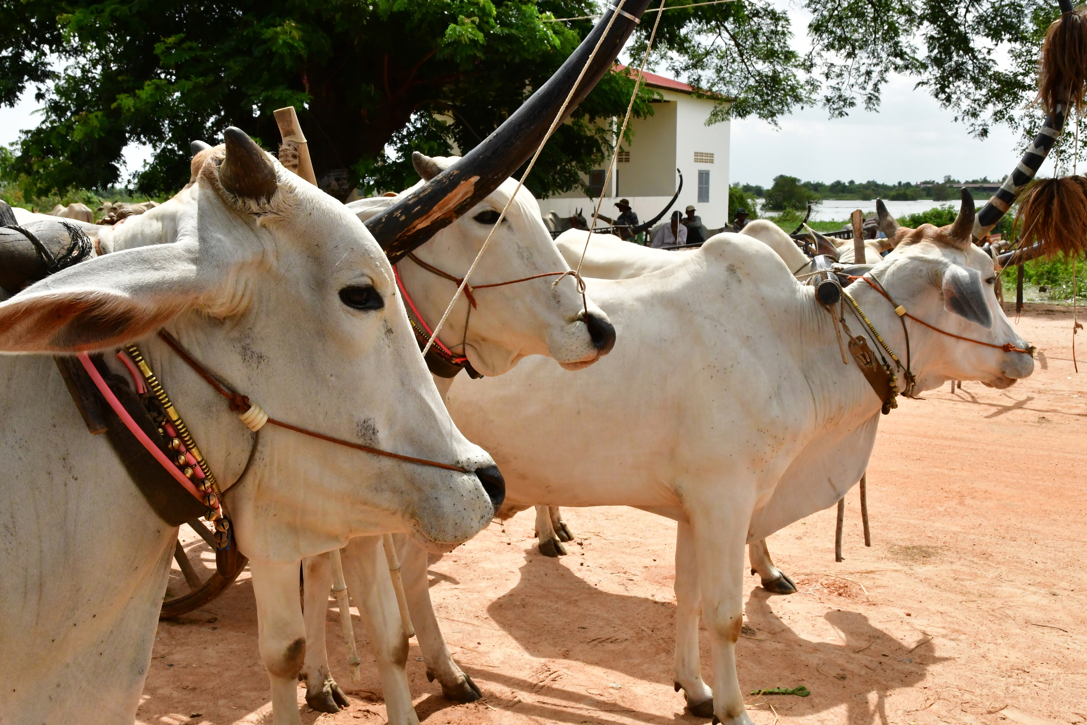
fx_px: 1117
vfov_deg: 35.9
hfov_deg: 51.9
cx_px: 543
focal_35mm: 37
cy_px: 371
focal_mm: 24
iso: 2000
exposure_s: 1/800
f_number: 14
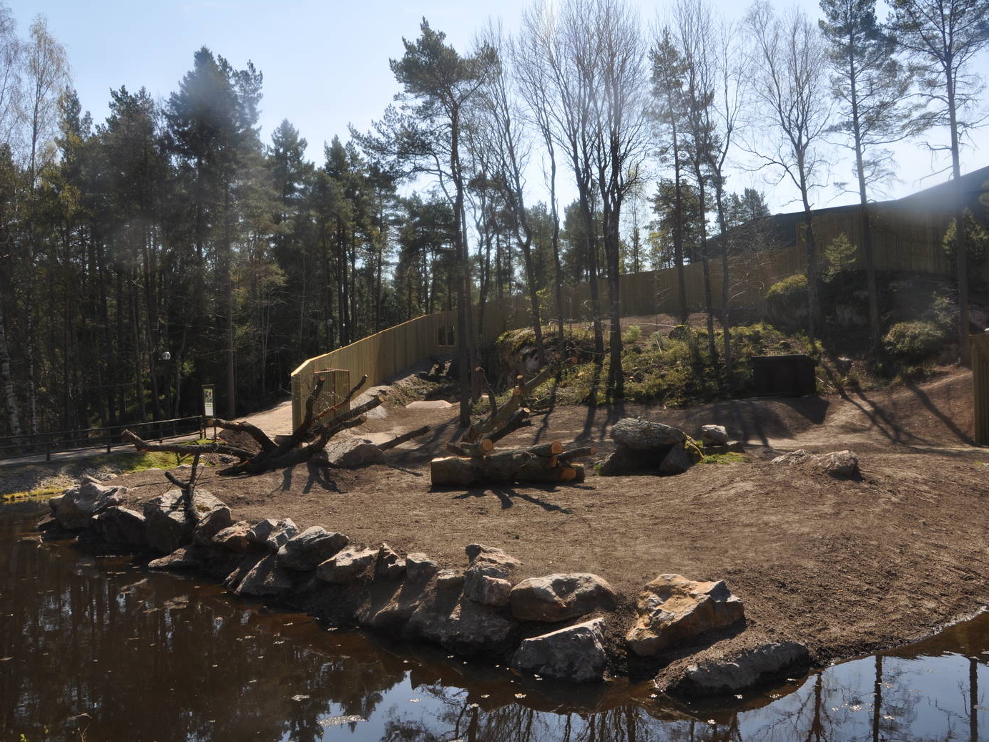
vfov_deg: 46.8
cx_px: 553
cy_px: 365
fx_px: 857
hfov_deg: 59.8
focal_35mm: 30
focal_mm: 18
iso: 200
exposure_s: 1/200
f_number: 11
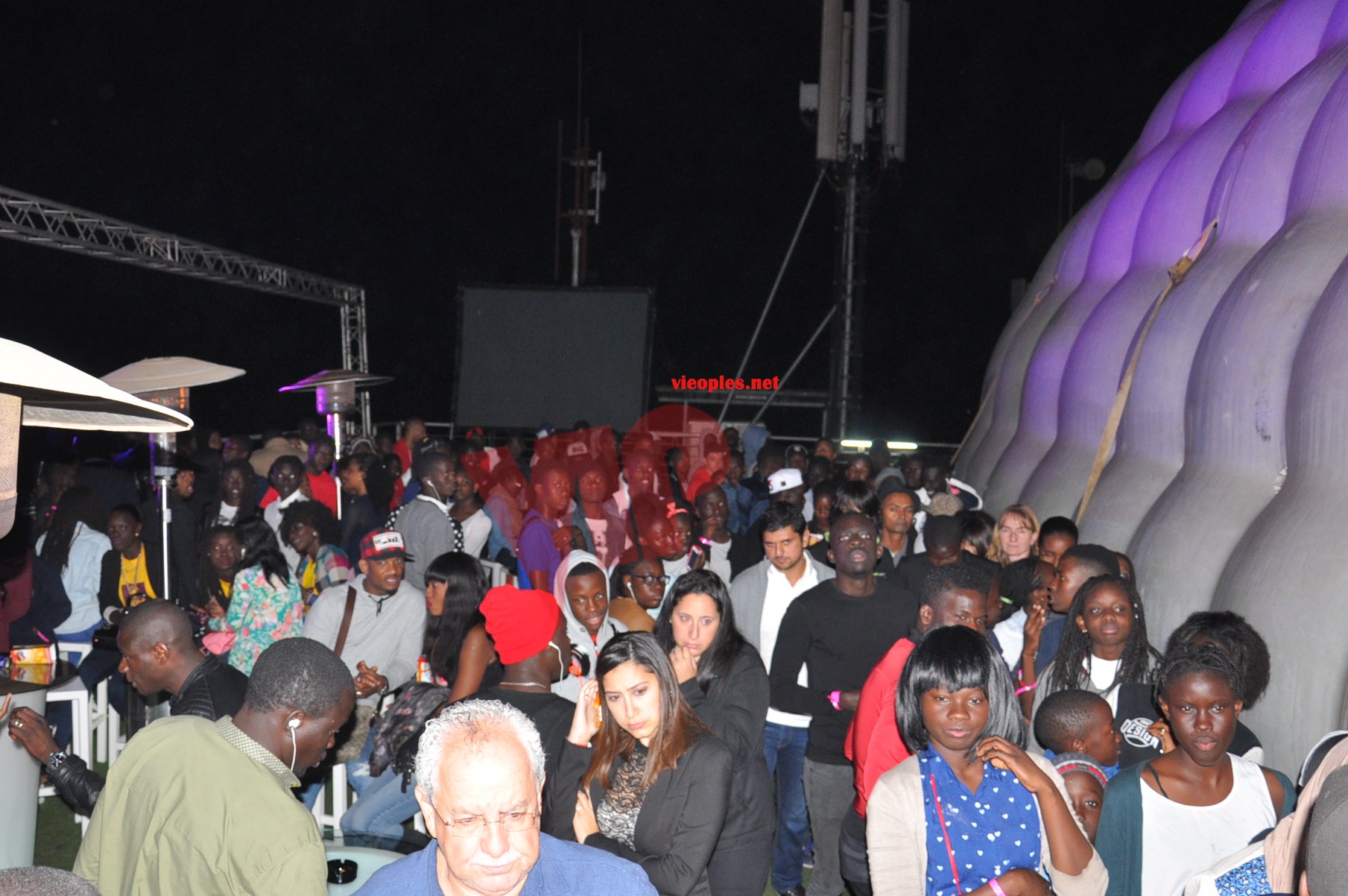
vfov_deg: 41.0
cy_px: 501
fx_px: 1197
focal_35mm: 32
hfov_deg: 58.6
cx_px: 602
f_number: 4
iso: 640
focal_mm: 18
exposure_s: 1/60
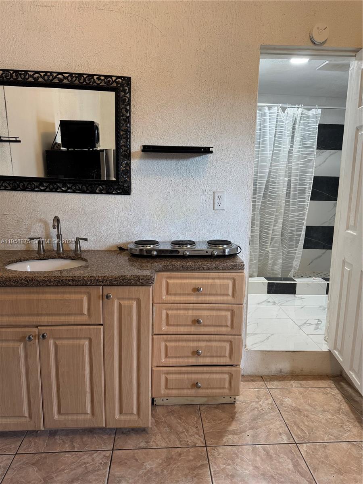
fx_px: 336
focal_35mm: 24
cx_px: 182
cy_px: 242
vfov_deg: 71.6
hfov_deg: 56.8
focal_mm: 6.76
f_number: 1.78
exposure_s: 1/60
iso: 160
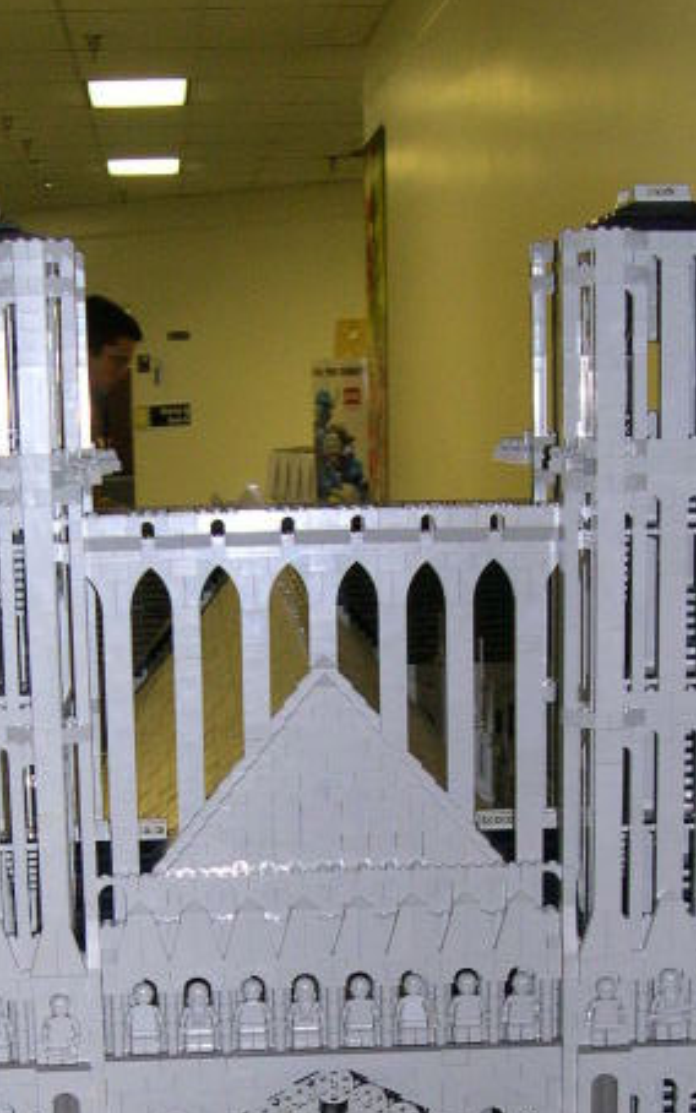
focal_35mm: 71
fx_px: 2153
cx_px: 274
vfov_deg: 28.0
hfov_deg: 18.3
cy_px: 968
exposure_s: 1/60
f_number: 2.8
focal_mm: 8
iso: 400
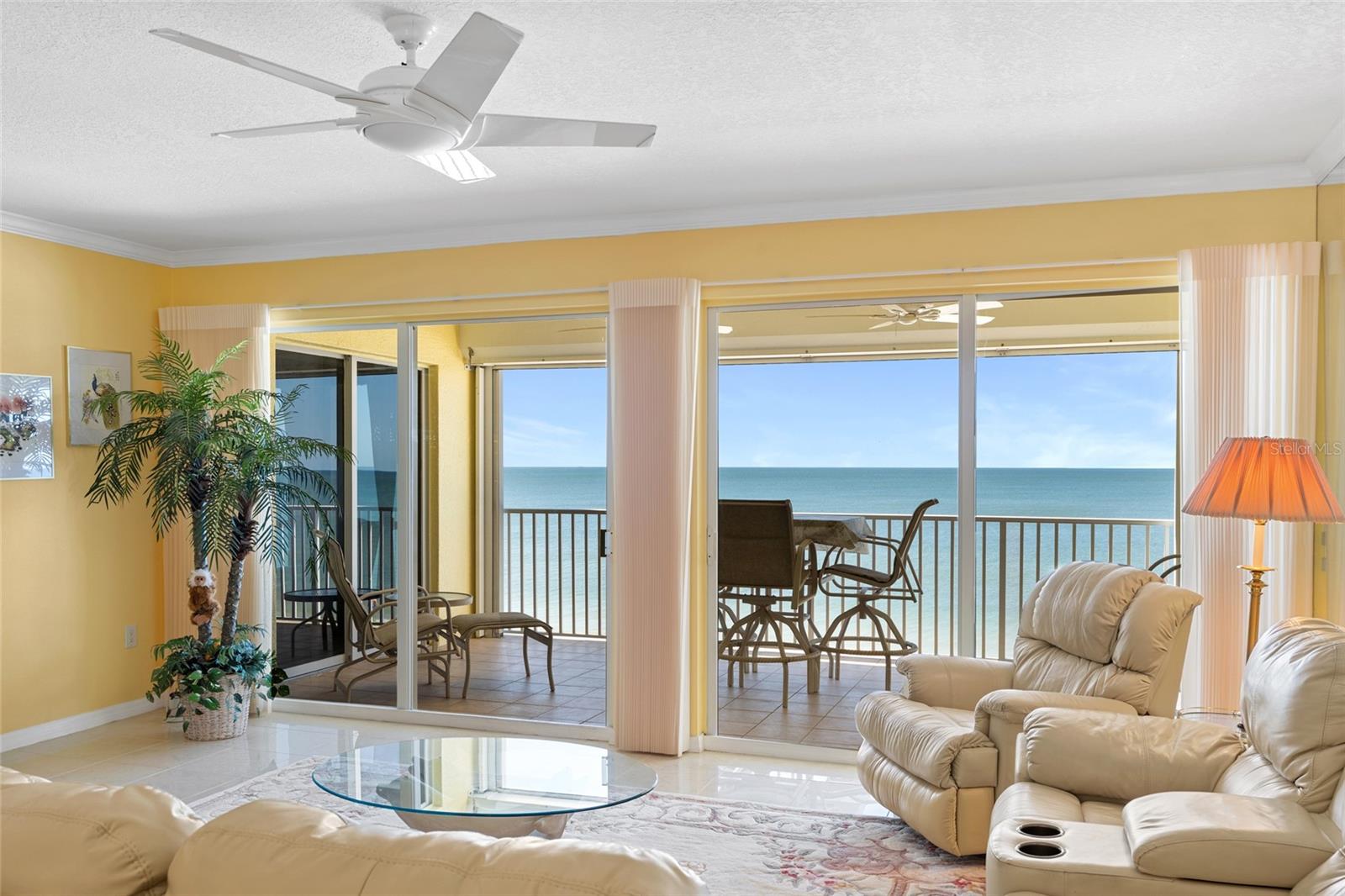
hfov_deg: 63.7
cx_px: 672
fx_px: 1083
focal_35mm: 29
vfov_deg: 44.9
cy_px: 448
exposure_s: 1/3
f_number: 9
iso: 250
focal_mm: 29
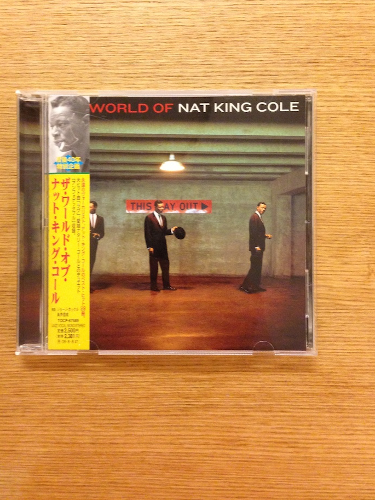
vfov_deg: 50.0
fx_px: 534
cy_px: 222
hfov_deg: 38.7
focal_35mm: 37
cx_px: 181
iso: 400
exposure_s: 1/15
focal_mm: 4.12
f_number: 2.4
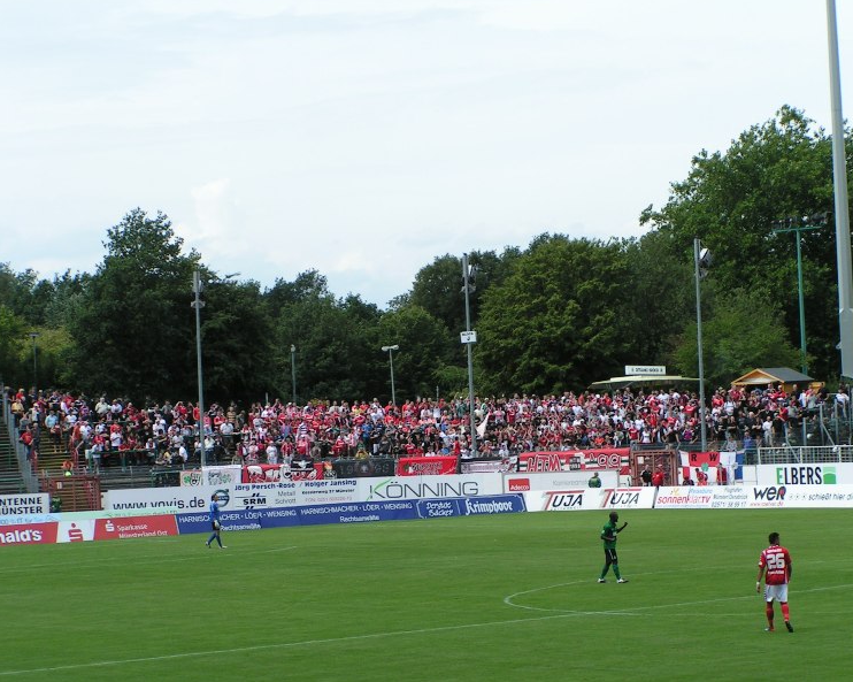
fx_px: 3028
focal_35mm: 120
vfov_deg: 12.8
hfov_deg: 16.0
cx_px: 439
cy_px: 339
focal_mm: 17.4
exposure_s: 1/400
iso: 50
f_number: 6.3
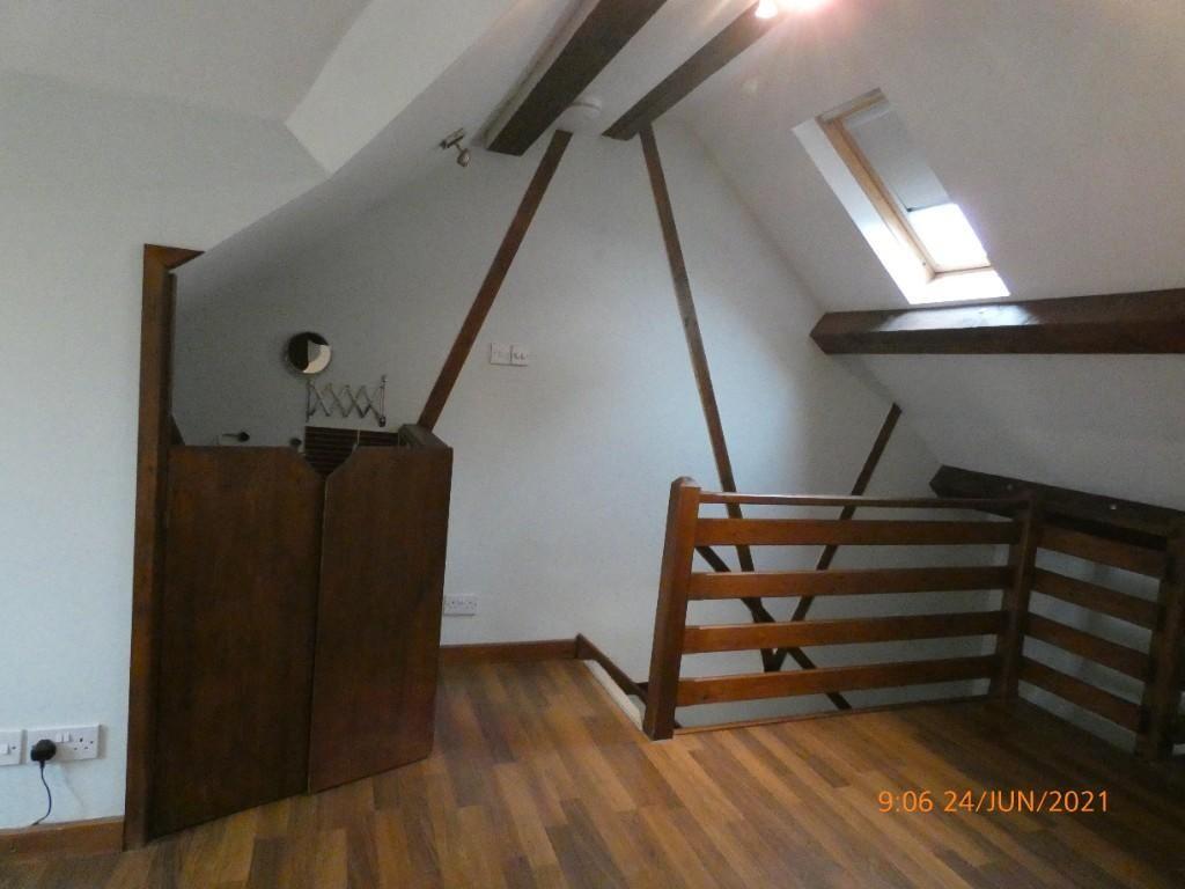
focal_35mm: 20
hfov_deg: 81.7
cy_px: 444
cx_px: 592
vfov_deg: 66.0
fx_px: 685
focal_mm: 3.6
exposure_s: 1/125
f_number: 2.8
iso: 1600
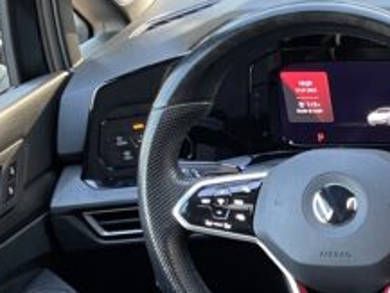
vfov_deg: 14.4
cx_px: 694
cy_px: 446
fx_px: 1082
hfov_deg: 17.0
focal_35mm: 96
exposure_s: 1/60
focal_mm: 4.2
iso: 250
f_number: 1.6
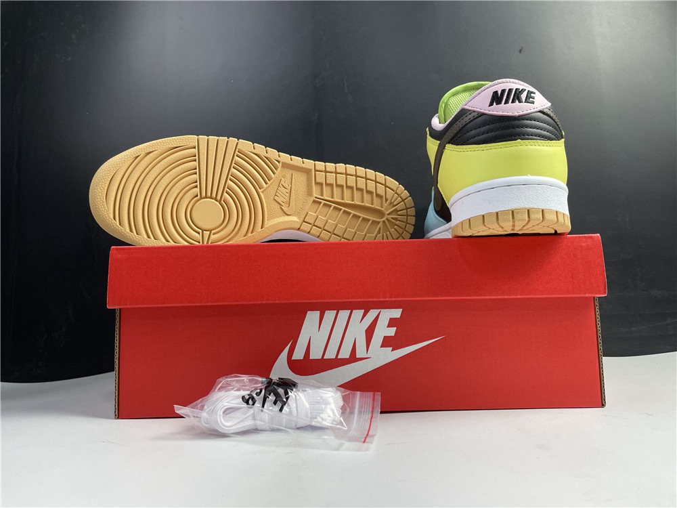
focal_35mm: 26
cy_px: 254
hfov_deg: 67.3
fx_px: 508
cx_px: 338
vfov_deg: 53.1
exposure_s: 1/100
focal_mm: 4.2
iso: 64
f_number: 1.6
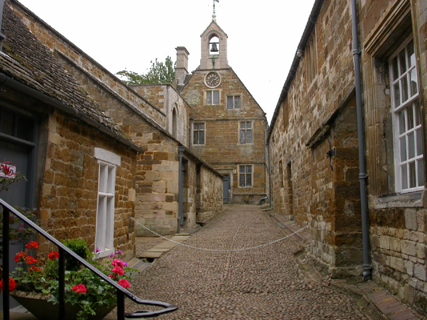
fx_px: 469
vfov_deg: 37.7
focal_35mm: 38
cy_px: 160
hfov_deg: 49.0
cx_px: 214
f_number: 6
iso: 100
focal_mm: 7.85
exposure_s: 1/164
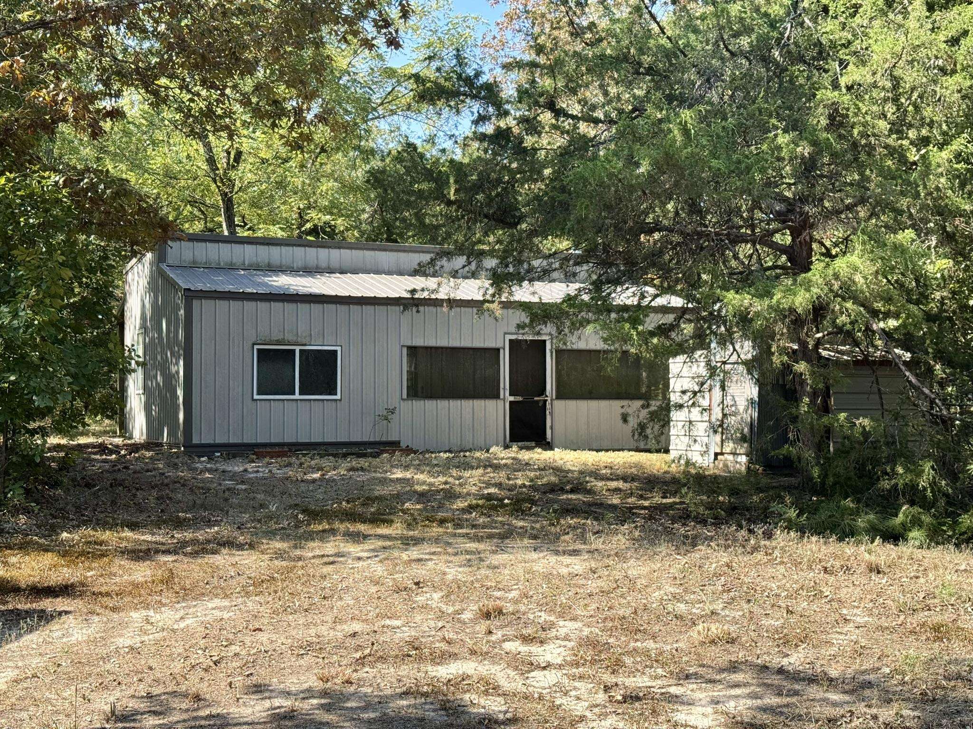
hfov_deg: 39.7
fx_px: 1349
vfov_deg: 30.3
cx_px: 486
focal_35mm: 48
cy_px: 364
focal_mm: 6.76
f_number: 1.78
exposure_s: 1/1076
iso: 64
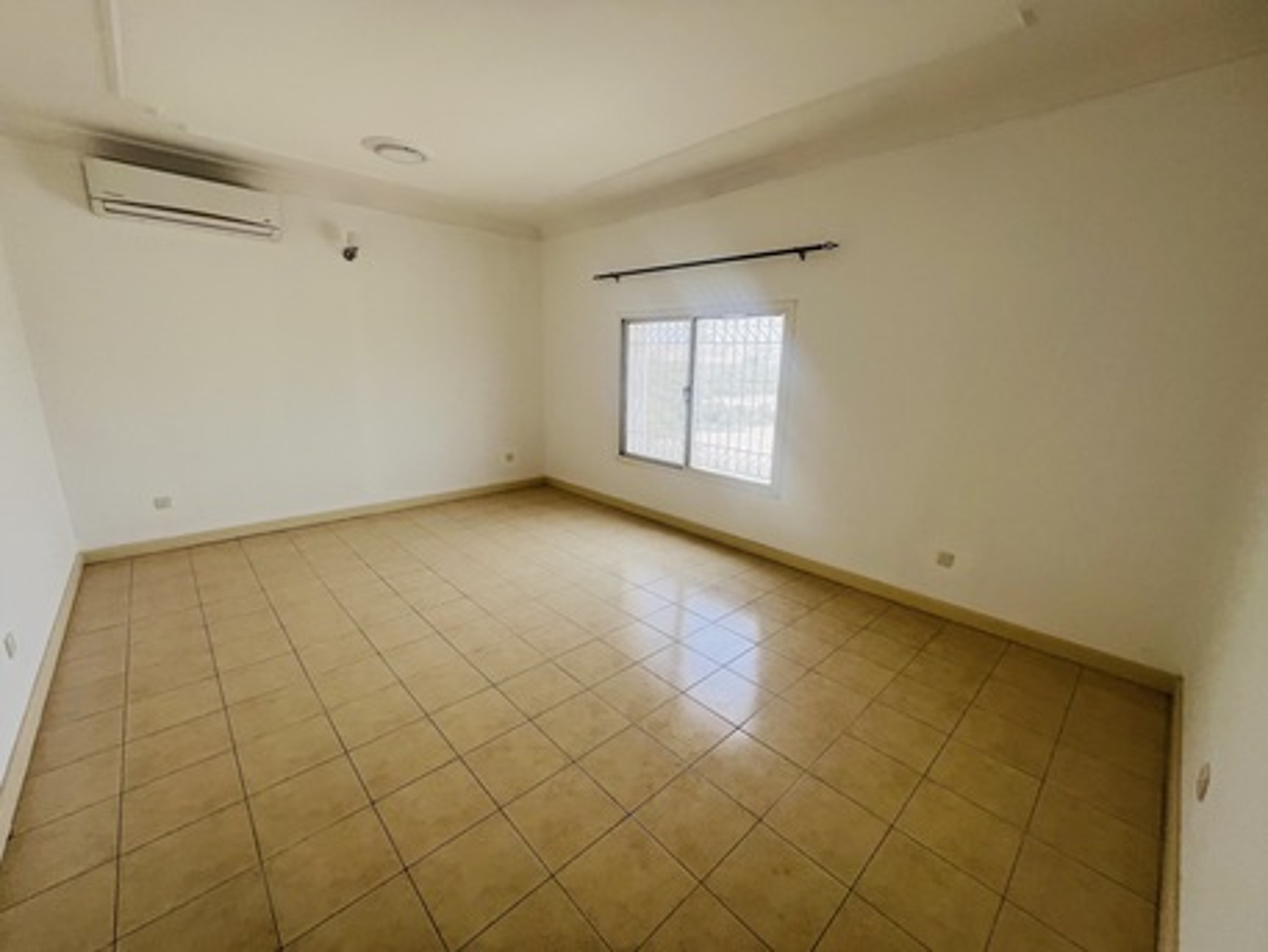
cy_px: 476
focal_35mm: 13
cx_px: 634
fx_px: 476
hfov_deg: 106.2
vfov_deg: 89.9
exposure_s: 1/99
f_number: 1.8
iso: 40
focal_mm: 1.57
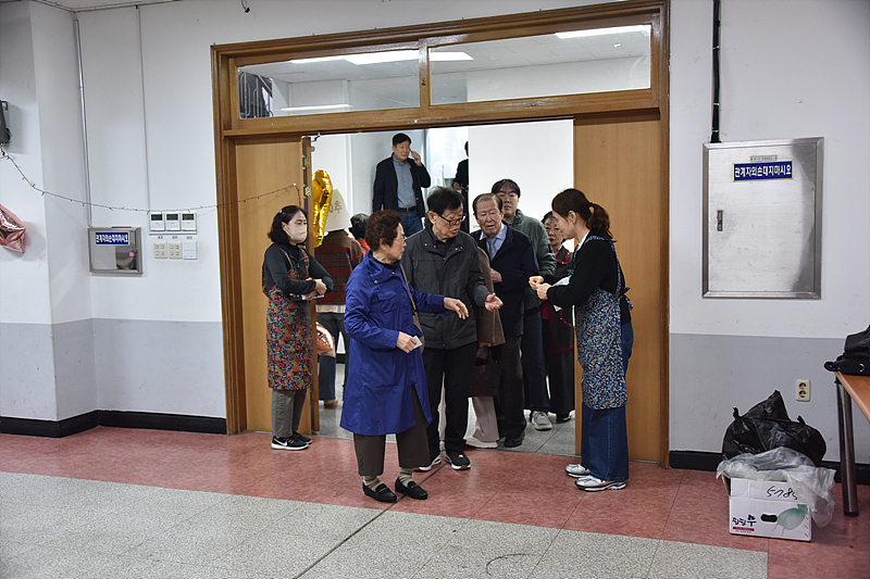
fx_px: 870
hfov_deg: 53.1
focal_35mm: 36
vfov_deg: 36.9
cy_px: 290
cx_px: 435
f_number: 4
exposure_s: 1/125
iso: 1600
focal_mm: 36
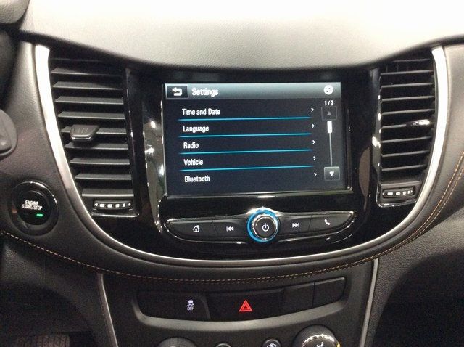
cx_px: 232
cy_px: 174
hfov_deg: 56.9
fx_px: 428
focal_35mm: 32
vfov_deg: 44.1
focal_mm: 3.3
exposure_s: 1/15
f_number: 2.4
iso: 320
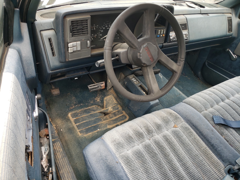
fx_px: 180
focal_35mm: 26
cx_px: 120
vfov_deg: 53.1
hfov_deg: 67.3
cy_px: 90
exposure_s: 1/196
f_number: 1.5
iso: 50
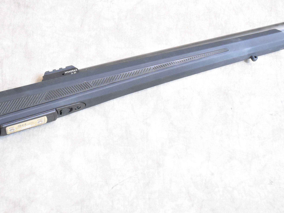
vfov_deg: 22.9
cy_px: 99
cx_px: 64
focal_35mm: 64
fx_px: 525
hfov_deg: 29.7
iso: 5600
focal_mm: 18
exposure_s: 1/125
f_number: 3.5
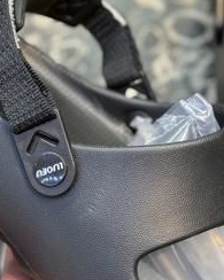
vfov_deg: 16.6
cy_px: 160
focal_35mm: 116
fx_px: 962
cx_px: 145
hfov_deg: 13.3
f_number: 1.78
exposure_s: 1/100
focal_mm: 6.76
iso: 125
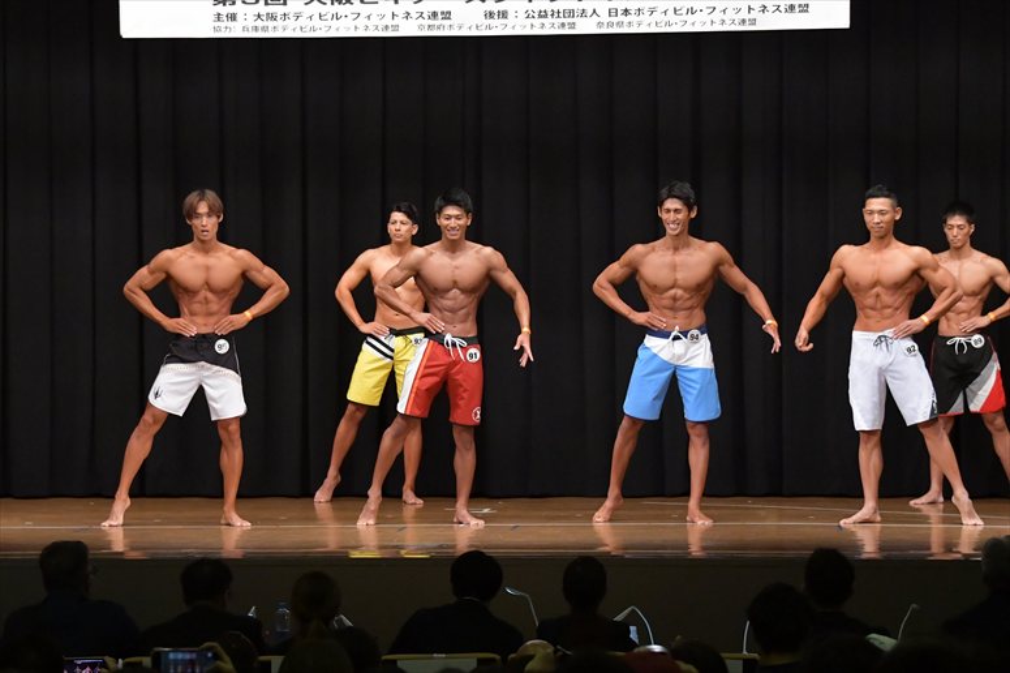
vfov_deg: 10.8
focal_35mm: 127
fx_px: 3561
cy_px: 336
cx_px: 505
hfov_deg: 16.1
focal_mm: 85
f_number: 5.6
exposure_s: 1/400
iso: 6400
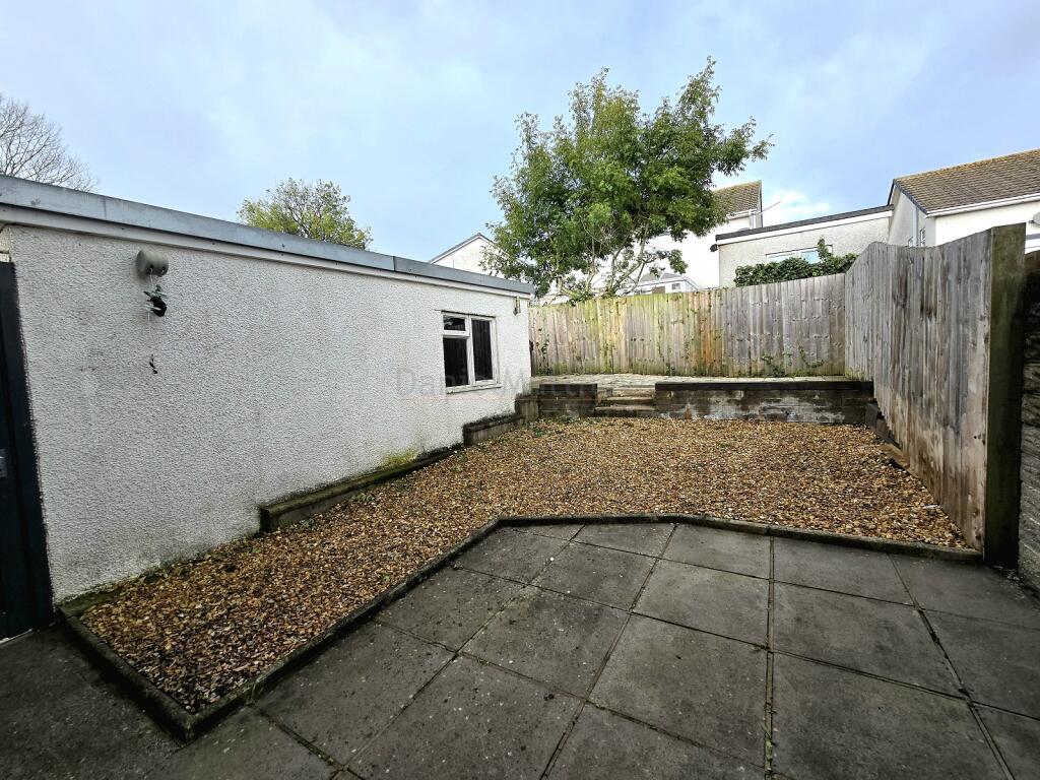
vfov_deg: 89.9
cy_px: 390
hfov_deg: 106.2
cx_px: 520
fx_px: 391
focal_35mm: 13
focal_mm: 2.2
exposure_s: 1/417
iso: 50
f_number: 2.2
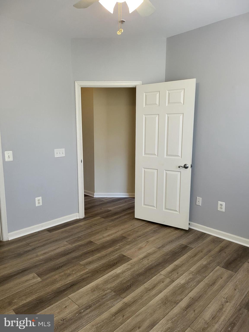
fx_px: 230
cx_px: 124
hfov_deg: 56.8
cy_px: 166
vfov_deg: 71.6
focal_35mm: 24
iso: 125
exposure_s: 1/120
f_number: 1.8
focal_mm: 5
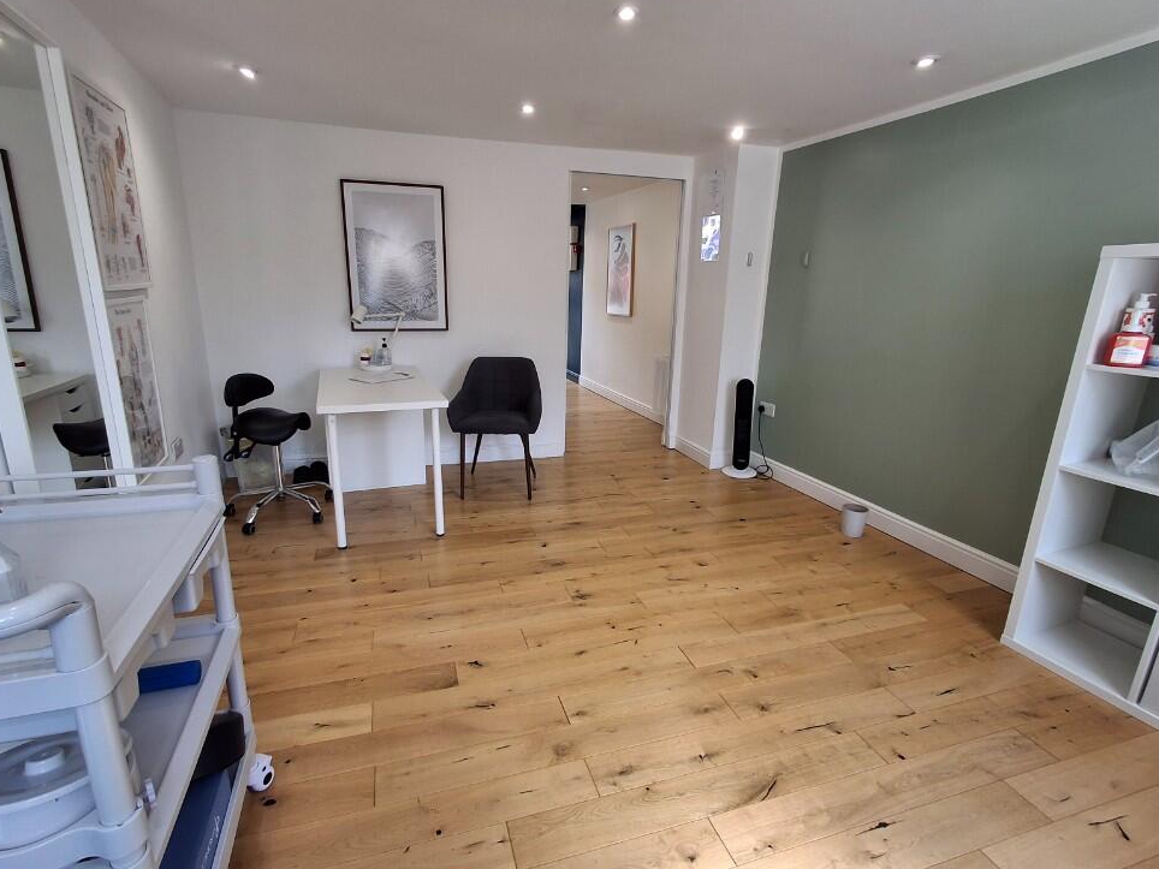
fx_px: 569
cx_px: 565
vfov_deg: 74.7
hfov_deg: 91.0
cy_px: 427
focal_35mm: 17
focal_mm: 1.64
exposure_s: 1/100
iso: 40
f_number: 2.2
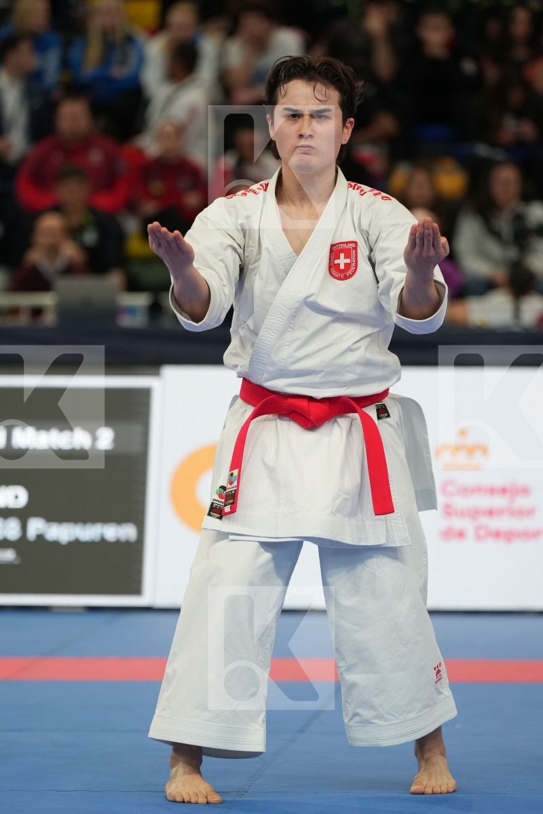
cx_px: 272
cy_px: 407
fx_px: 5520
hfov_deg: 5.6
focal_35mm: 244
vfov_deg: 8.4
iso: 1000
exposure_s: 1/500
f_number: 2.8
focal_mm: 163
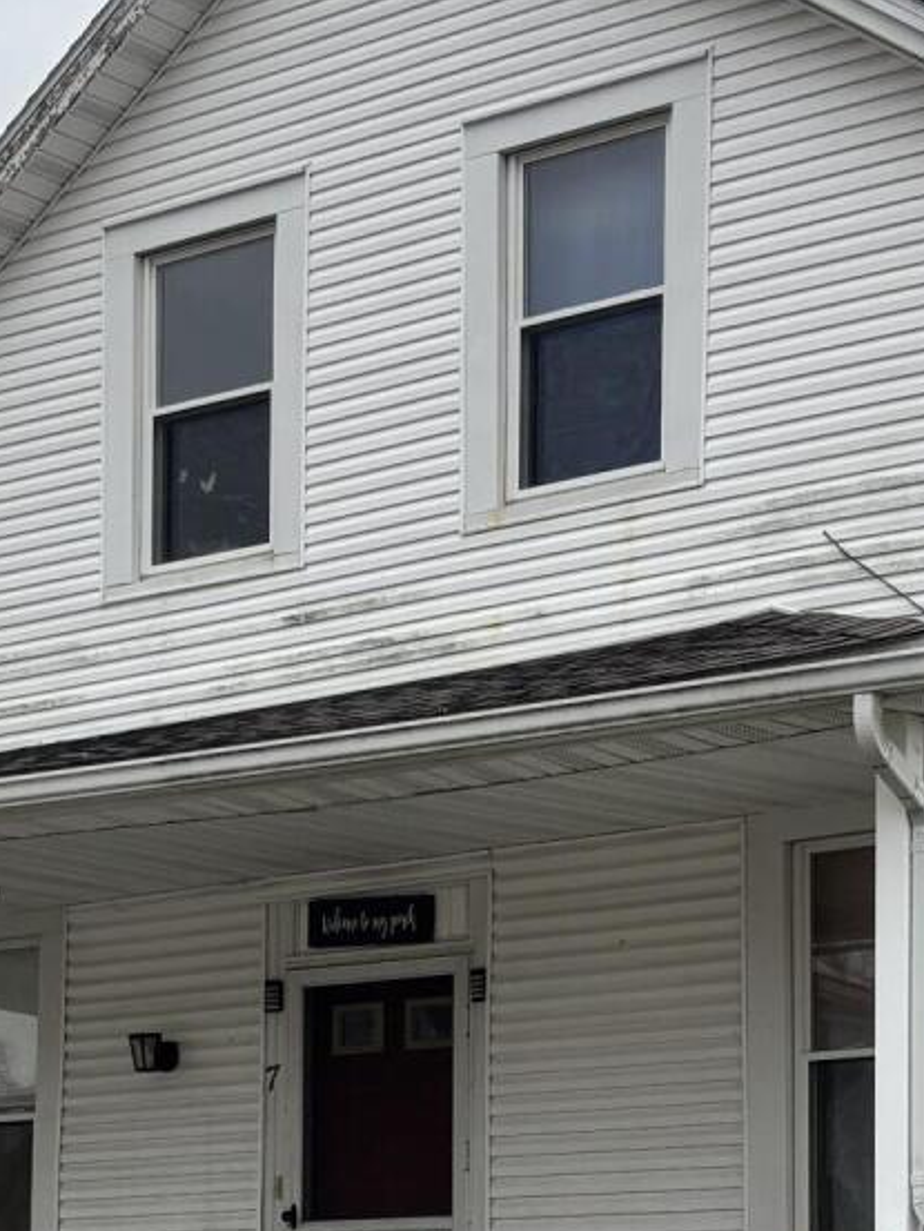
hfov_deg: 15.7
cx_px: 448
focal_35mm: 94
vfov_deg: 20.2
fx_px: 3344
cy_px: 1242
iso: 50
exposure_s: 1/769
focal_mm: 5.96
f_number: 1.6
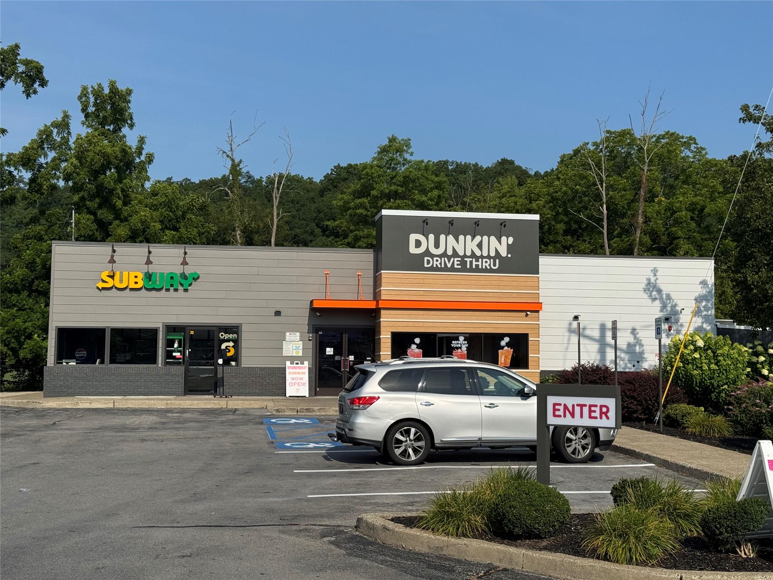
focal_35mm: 48
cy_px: 290
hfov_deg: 39.7
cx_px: 386
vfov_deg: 30.3
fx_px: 1072
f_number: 1.78
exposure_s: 1/7092
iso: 64
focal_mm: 6.76
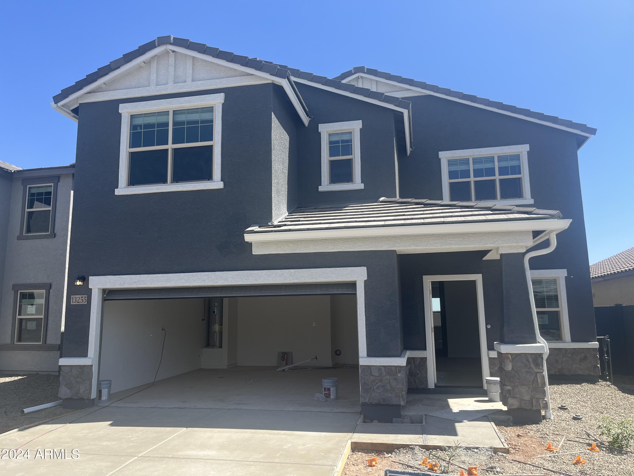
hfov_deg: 67.3
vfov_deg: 53.1
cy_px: 238
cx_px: 317
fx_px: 476
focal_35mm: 26
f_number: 1.6
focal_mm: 5.1
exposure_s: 1/1923
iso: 50
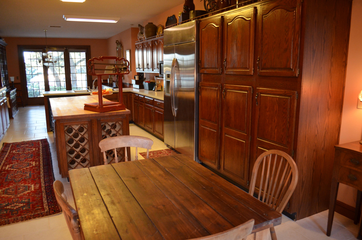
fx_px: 271
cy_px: 120
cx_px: 181
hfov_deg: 67.5
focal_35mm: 27
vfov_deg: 47.7
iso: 1600
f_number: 3.5
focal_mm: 18
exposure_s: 1/60
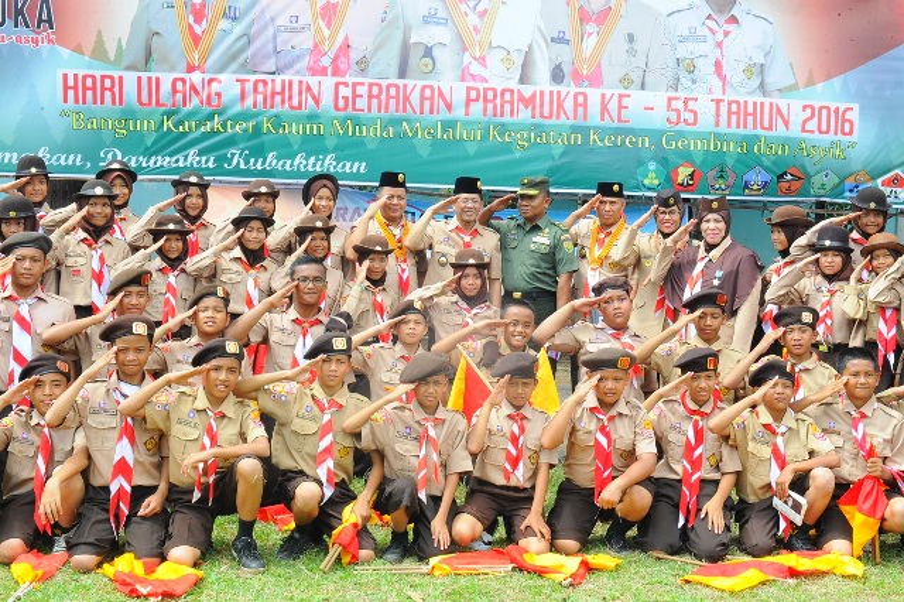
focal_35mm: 56
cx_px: 452
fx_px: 1405
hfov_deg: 35.7
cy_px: 301
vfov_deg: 24.2
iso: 2500
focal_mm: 56
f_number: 22
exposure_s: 1/125
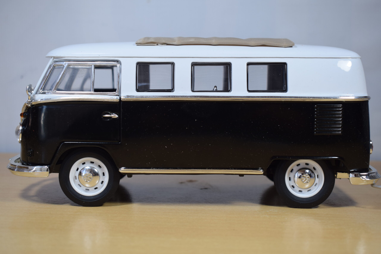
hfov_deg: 38.9
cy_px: 127
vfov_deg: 26.5
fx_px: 540
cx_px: 190
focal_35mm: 51
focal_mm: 34
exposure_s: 1/160
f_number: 6.3
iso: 400
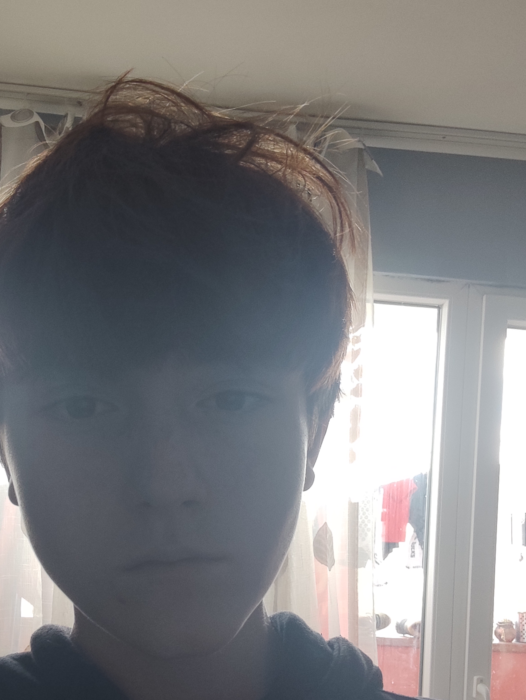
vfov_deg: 58.5
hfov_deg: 46.5
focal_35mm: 30
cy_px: 468
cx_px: 202
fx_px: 607
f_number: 2.45
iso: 61
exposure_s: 1/50
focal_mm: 3.49
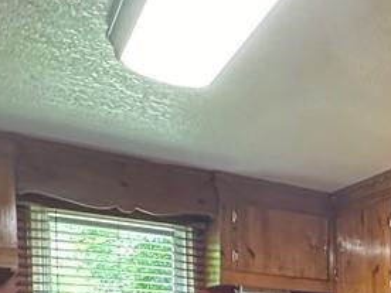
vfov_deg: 24.5
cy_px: 379
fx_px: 587
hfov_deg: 27.9
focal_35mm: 52
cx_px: 552
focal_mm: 2.22
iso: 1000
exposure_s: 1/60
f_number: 2.2
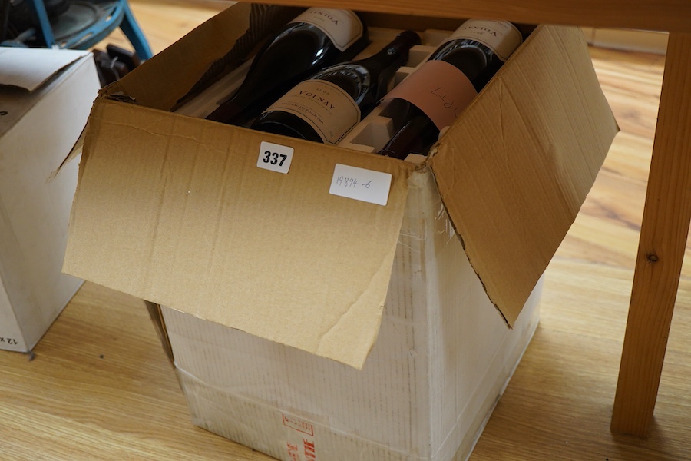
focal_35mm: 45
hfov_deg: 43.6
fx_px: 864
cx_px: 346
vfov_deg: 29.9
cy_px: 230
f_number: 3.5
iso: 1250
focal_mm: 30
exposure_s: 1/125
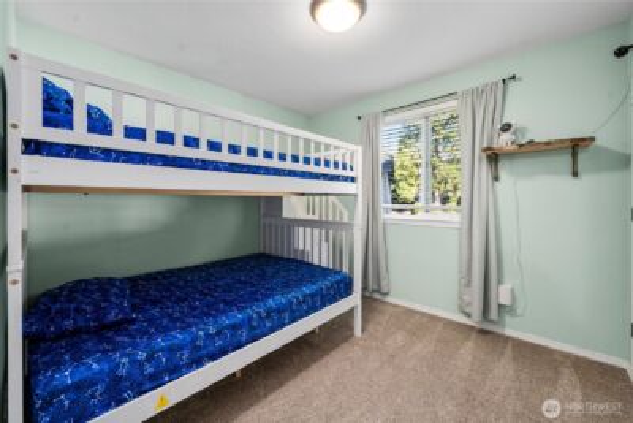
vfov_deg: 85.5
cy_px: 212
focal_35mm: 13
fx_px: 229
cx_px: 316
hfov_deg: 108.3
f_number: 7.1
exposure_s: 1/60
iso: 320
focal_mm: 13
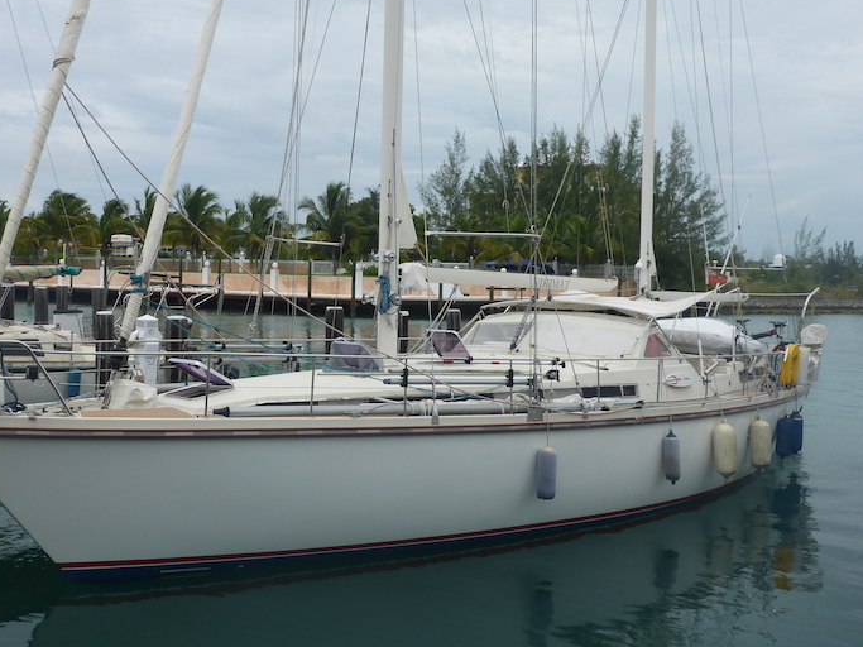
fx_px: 1022
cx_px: 373
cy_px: 299
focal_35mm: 41
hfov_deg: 45.7
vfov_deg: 35.1
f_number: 11
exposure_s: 1/160
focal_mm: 6
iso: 100
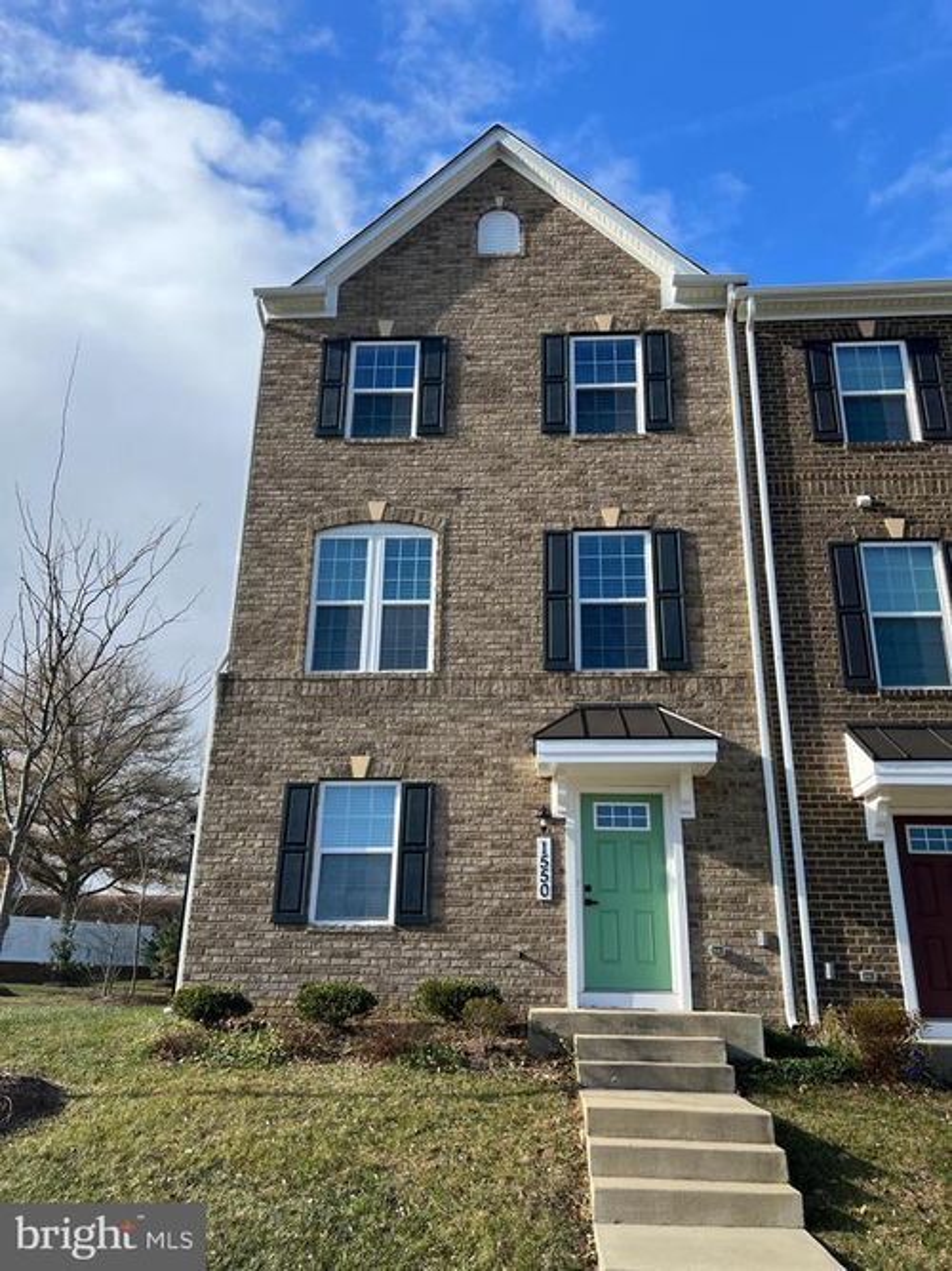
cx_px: 476
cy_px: 636
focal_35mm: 26
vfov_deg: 67.3
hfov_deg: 53.0
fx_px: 954
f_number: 1.5
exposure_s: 1/2165
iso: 50
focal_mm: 5.7
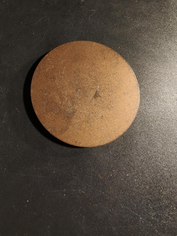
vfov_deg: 73.9
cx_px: 88
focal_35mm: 23
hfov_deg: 58.9
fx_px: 157
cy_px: 118
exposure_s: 1/100
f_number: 2
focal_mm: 2.32
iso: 125
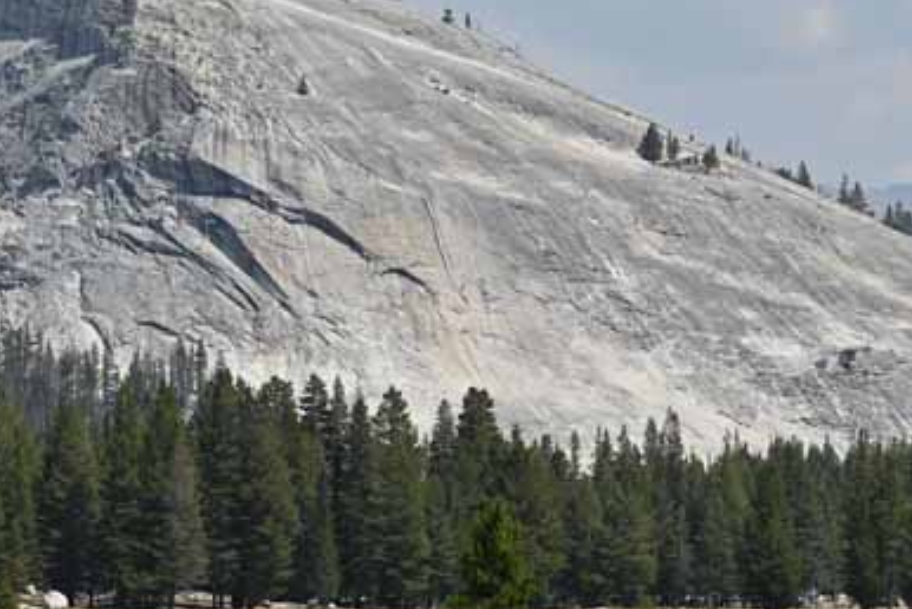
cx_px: 439
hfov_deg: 10.1
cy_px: 319
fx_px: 5146
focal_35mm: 203
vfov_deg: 6.8
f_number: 4.5
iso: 100
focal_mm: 98
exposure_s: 1/2000
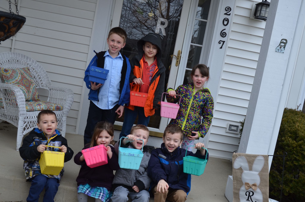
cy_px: 101
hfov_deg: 51.4
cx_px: 152
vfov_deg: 35.3
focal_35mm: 38
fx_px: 317
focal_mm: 25
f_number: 7.1
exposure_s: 1/200
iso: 200
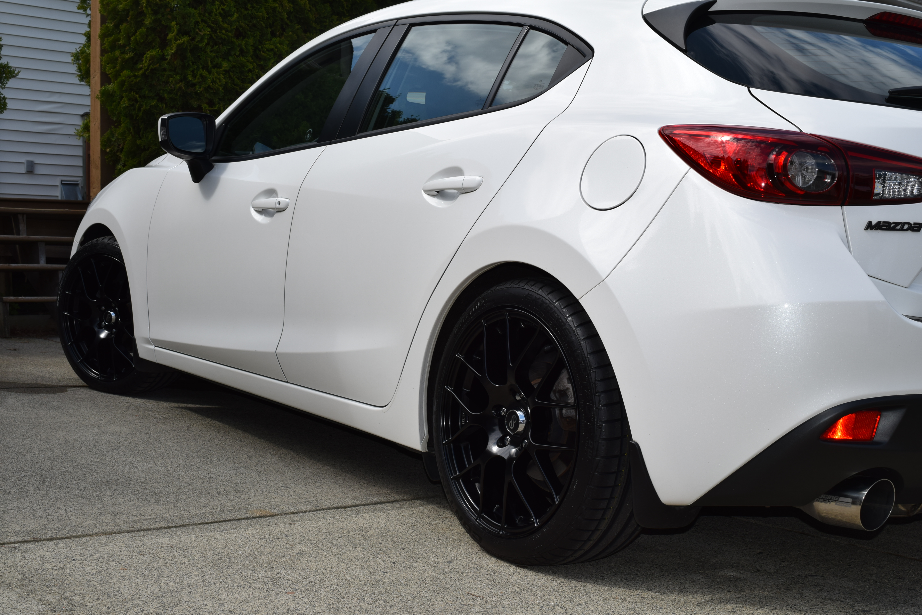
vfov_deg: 28.1
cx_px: 461
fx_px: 1230
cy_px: 308
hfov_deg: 41.1
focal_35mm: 48
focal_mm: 32
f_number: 11
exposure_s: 1/200
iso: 100
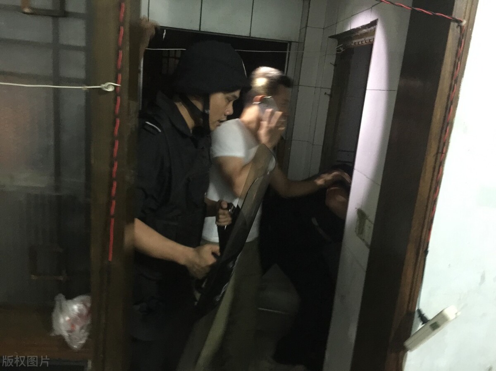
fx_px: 415
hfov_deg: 61.7
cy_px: 186
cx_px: 248
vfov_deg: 48.2
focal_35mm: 29
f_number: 2.2
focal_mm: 4.15
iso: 125
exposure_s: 1/4
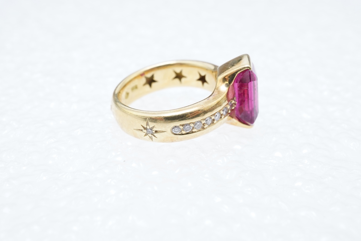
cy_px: 122
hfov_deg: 41.1
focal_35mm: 48
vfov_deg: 28.1
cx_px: 188
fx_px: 481
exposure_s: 1/125
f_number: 20
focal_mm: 30
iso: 800
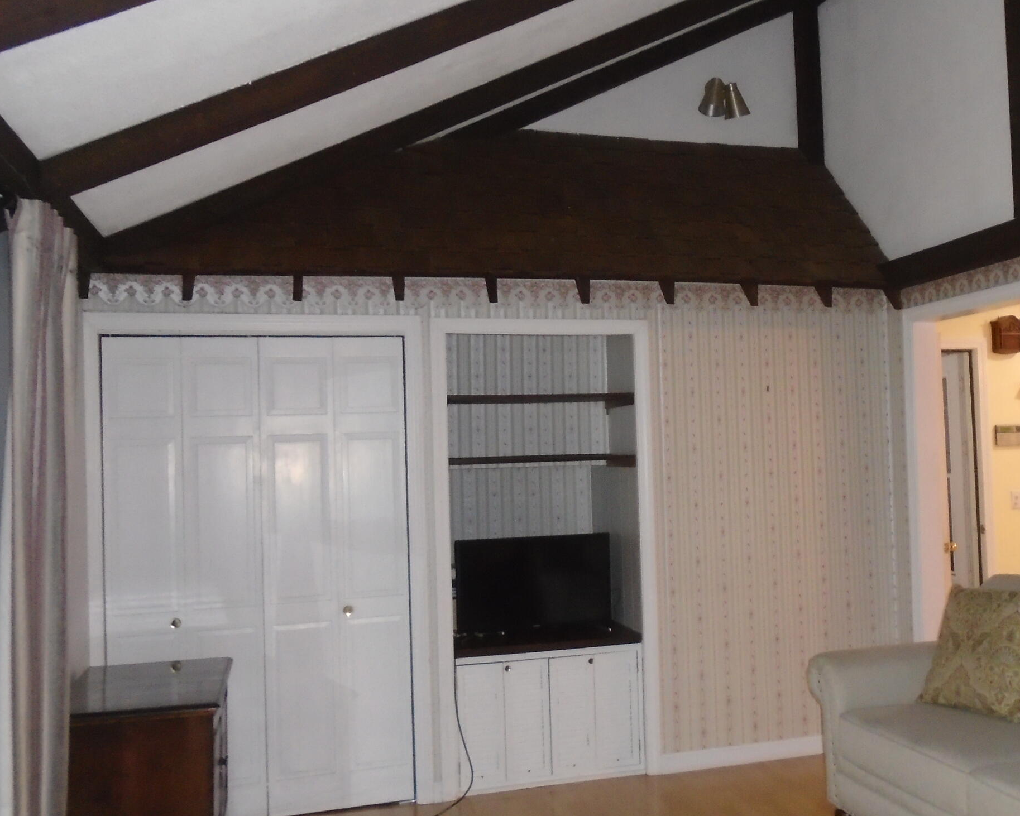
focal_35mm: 36
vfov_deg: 41.2
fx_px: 1087
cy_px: 412
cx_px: 683
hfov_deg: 49.4
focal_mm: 4.6
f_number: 3.2
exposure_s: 1/30
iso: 400
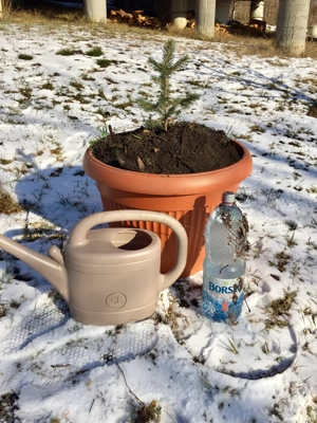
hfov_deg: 48.2
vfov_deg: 61.7
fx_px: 354
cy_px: 212
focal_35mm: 29
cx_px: 158
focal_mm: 4.15
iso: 32
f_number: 2.2
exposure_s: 1/3049
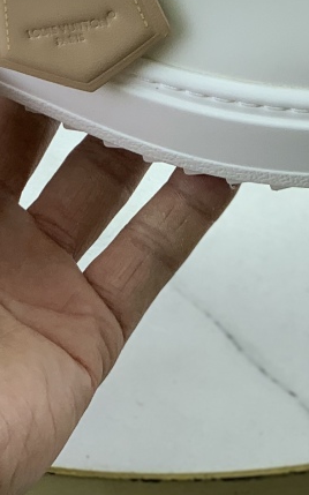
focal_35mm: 185
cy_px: -262
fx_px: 2494
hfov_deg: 7.1
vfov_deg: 10.9
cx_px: 120
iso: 16
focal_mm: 6
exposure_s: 1/184
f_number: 2.4
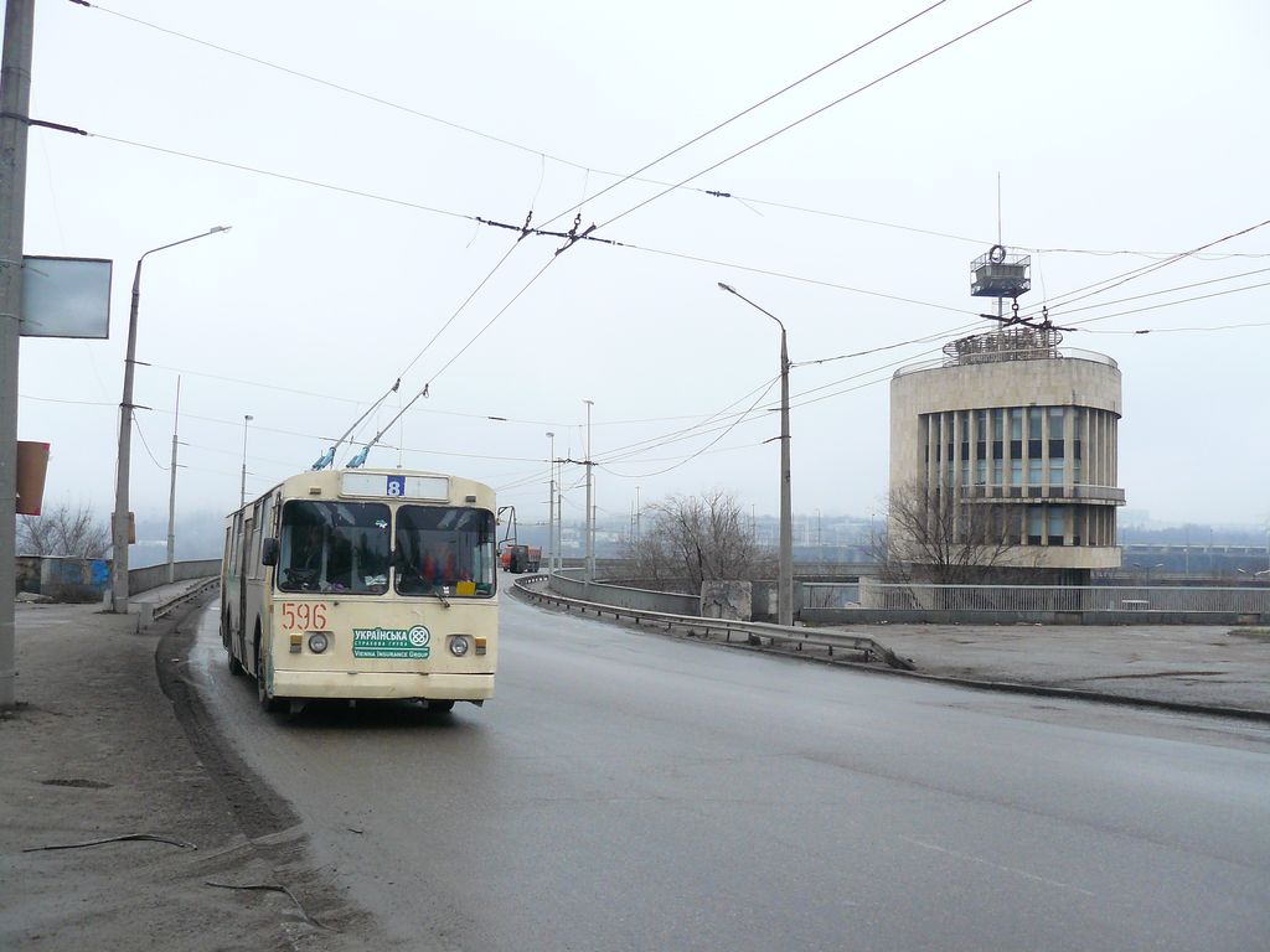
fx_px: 1321
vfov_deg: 39.7
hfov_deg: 51.4
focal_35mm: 36
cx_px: 635
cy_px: 476
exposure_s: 1/500
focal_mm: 6
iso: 200
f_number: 2.8
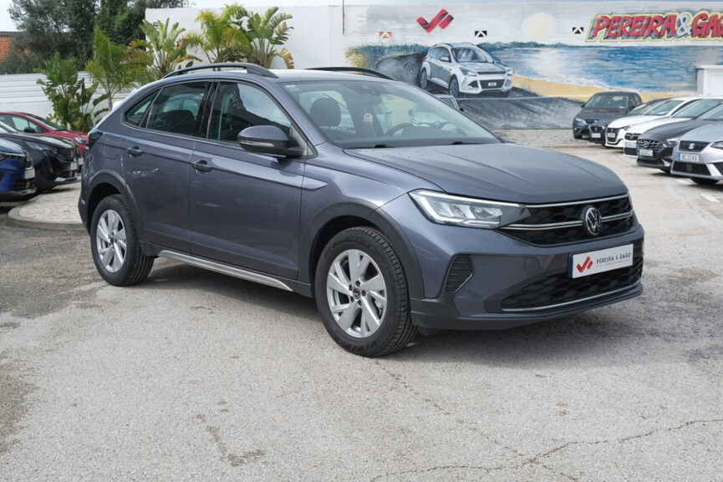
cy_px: 199
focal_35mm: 45
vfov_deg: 29.8
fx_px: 904
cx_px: 354
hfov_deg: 43.6
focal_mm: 25.6
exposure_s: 1/160
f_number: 9
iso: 160
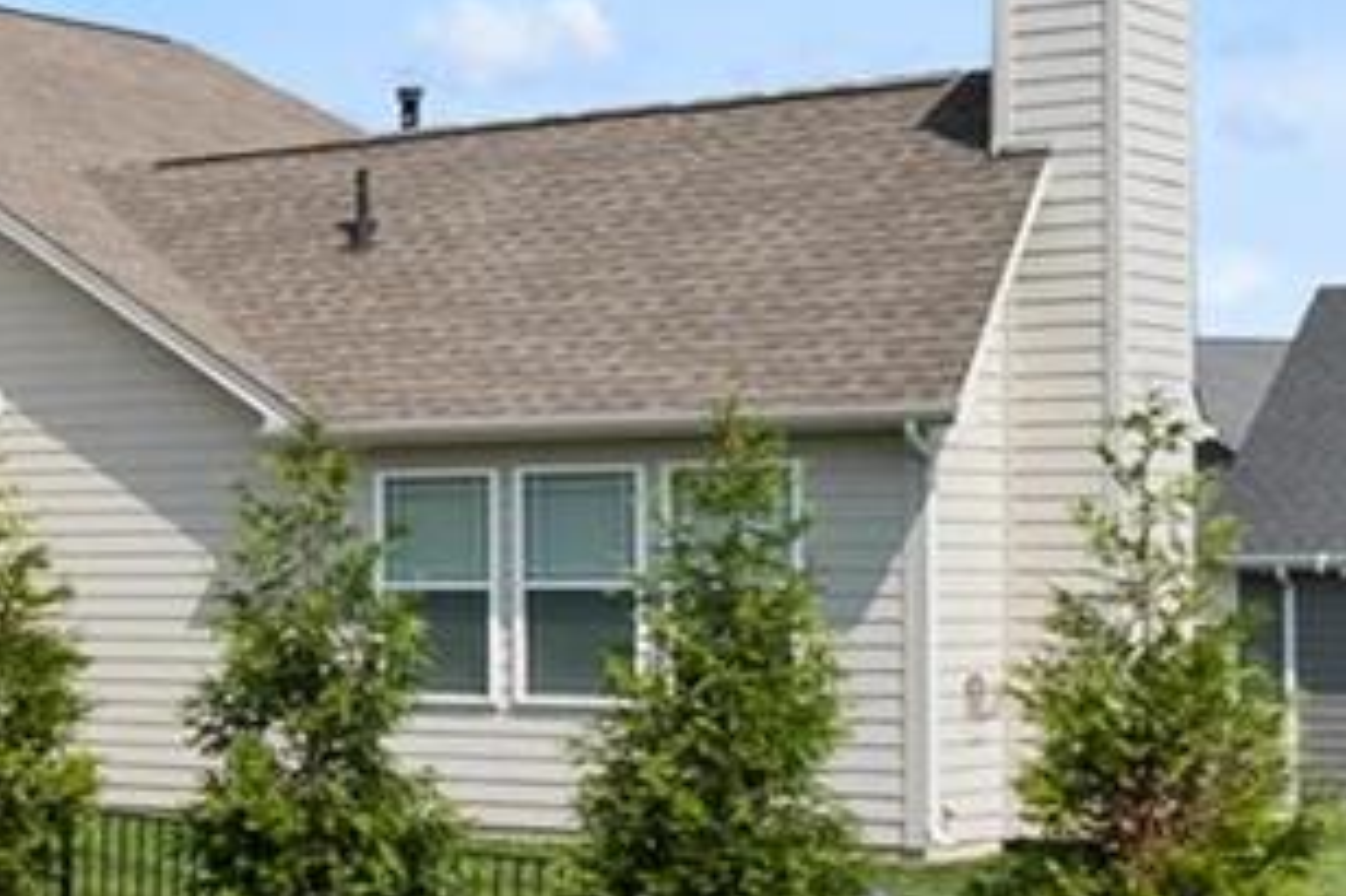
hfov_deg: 16.5
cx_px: -1543
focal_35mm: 83
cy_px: 612
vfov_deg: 16.4
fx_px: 3101
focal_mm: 8
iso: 400
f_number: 6.3
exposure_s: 1/1000
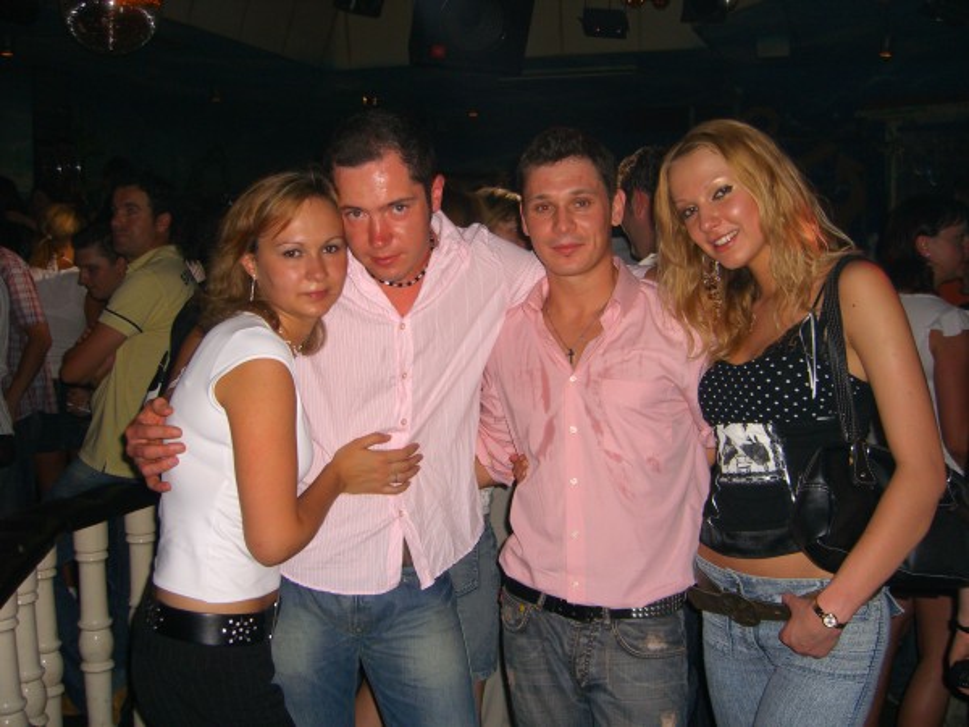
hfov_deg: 49.0
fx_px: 1064
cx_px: 484
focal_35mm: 38
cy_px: 364
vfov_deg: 37.7
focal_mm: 7.9
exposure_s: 1/60
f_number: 2.8
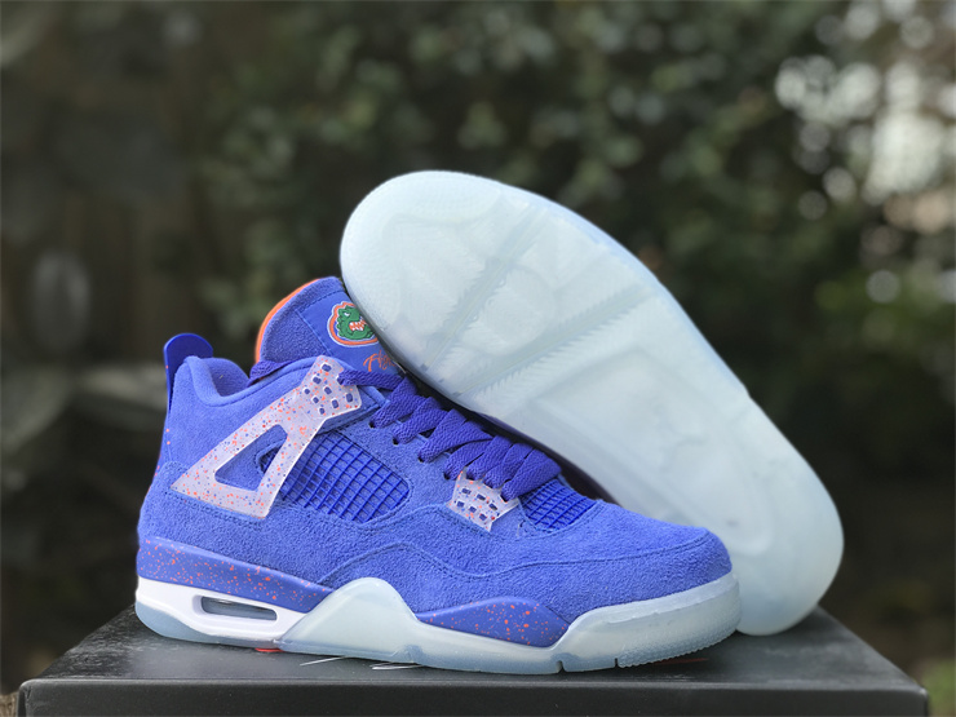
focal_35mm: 57
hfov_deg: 33.8
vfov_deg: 25.7
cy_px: 358
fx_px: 1574
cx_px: 478
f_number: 2.8
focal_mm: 6.6
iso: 20
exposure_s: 1/111
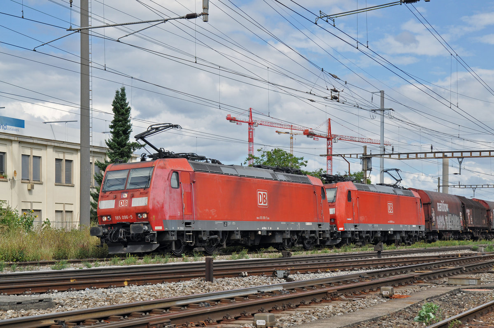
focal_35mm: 66
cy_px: 164
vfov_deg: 20.6
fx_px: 905
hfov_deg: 30.5
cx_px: 247
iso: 400
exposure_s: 1/1000
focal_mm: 44
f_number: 8
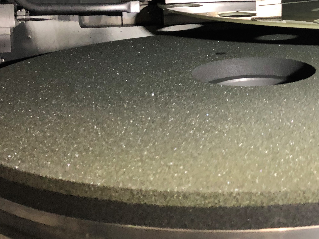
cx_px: 278
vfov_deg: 25.0
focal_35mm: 56
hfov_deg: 32.9
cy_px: 8
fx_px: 516
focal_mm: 3.99
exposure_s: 1/15
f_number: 1.8
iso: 80
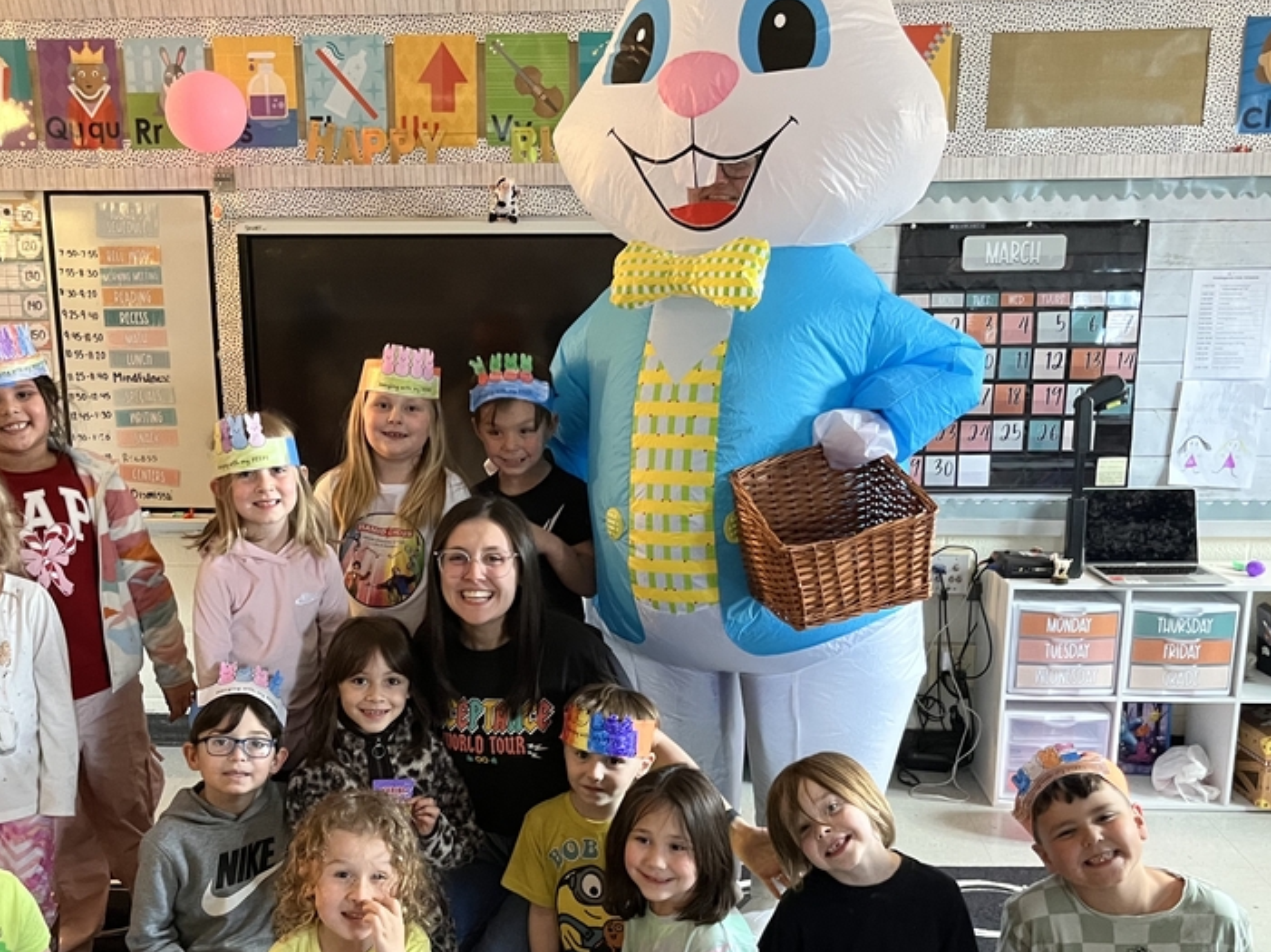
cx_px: 551
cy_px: 617
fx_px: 1395
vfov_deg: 37.4
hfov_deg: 48.9
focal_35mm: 38
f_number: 1.6
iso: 500
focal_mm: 5.1
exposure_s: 1/40
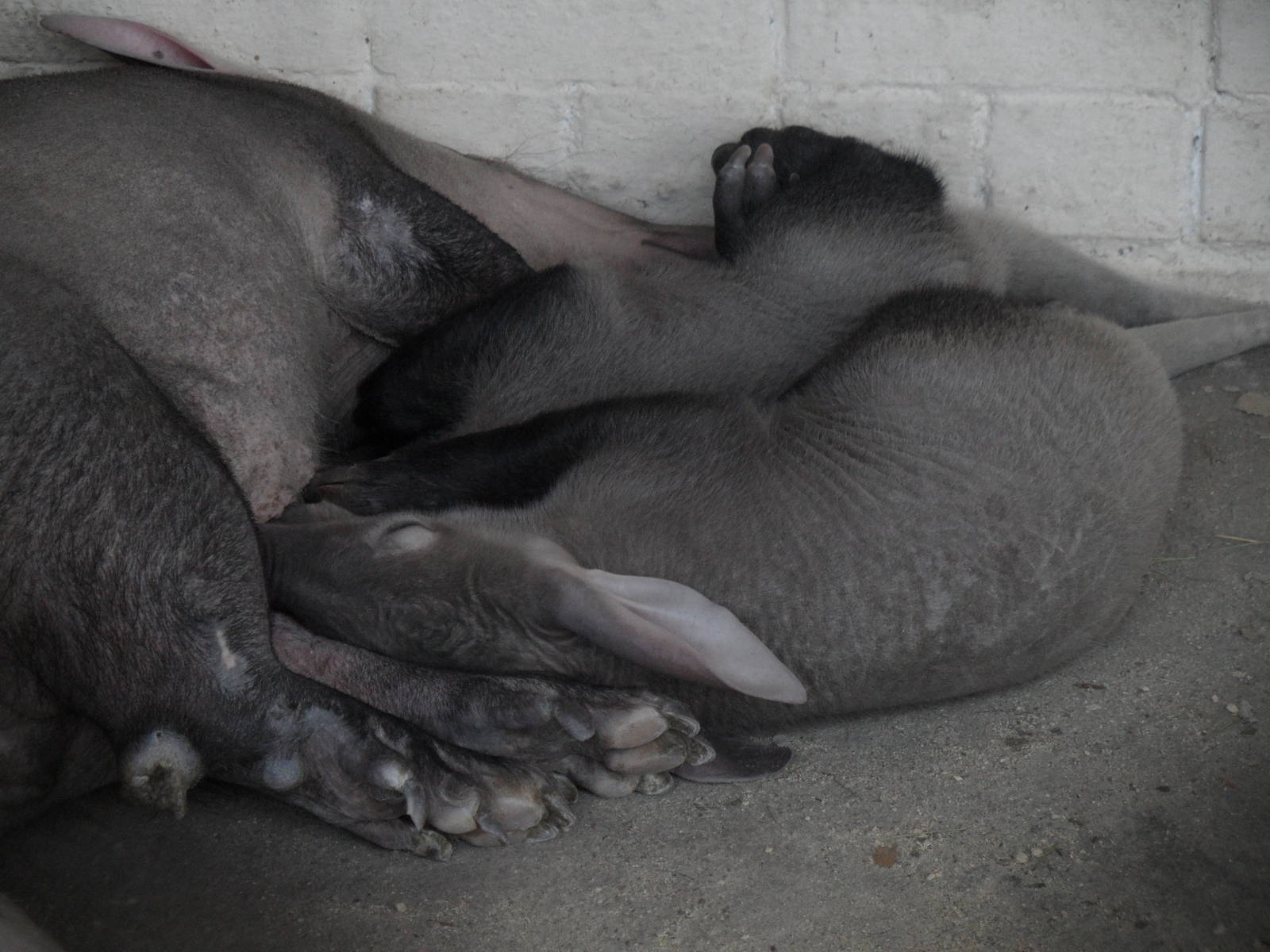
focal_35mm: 150
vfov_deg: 9.9
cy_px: 476
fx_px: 5503
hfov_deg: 13.2
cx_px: 635
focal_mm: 24.6
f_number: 4.4
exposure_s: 1/90
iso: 200
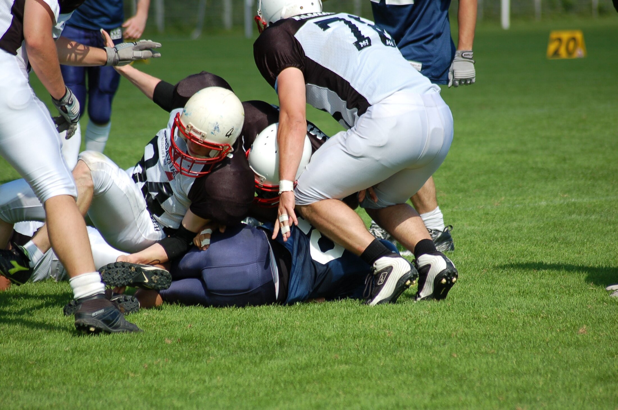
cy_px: 205
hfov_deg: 7.1
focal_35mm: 292
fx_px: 5012
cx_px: 309
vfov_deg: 4.7
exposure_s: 1/1250
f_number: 5
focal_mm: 195
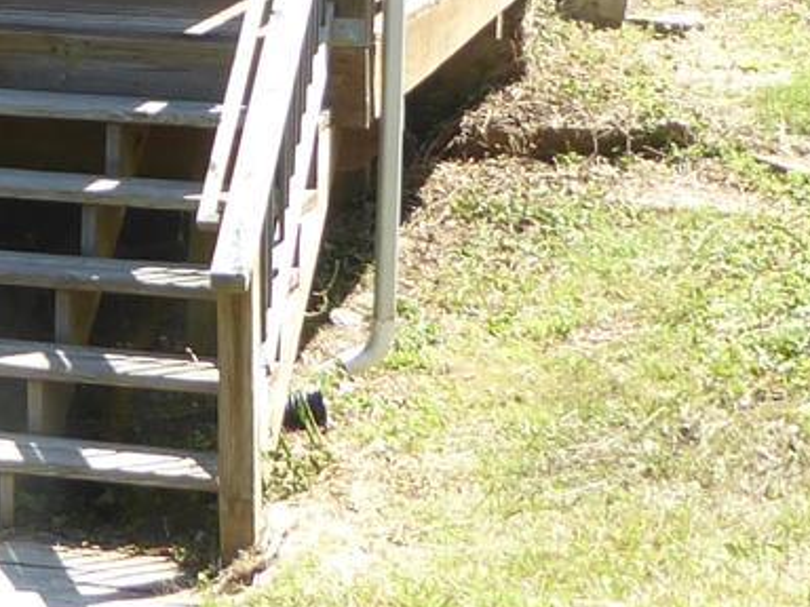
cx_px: -424
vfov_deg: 11.2
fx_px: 2995
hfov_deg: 14.3
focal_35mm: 128
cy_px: -249
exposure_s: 1/200
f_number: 3.3
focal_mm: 4.3
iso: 80
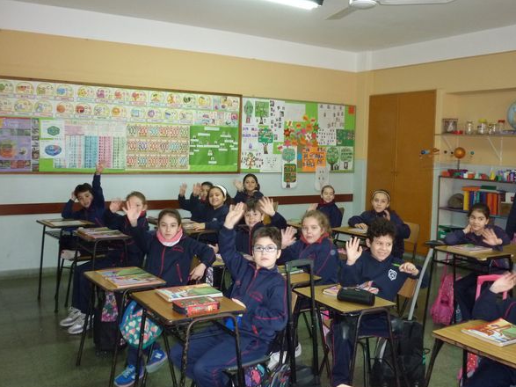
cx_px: 278
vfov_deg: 39.6
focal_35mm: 36
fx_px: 537
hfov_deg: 51.3
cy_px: 182
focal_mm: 5.5
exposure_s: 1/30
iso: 400
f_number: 2.8
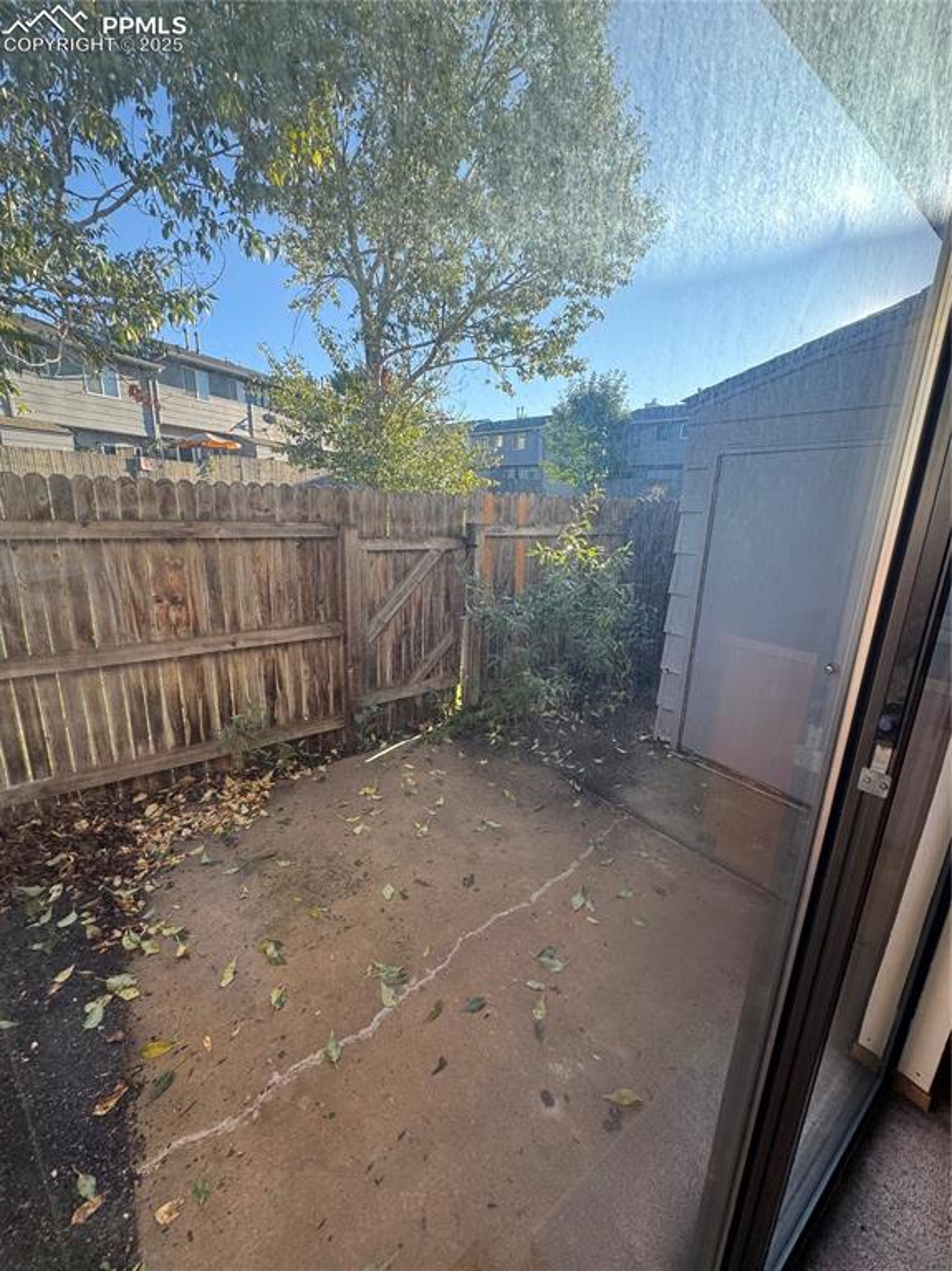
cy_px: 636
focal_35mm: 14
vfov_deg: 102.1
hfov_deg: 85.6
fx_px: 514
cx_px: 476
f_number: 2.2
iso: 40
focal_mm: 2.22
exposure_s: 1/122
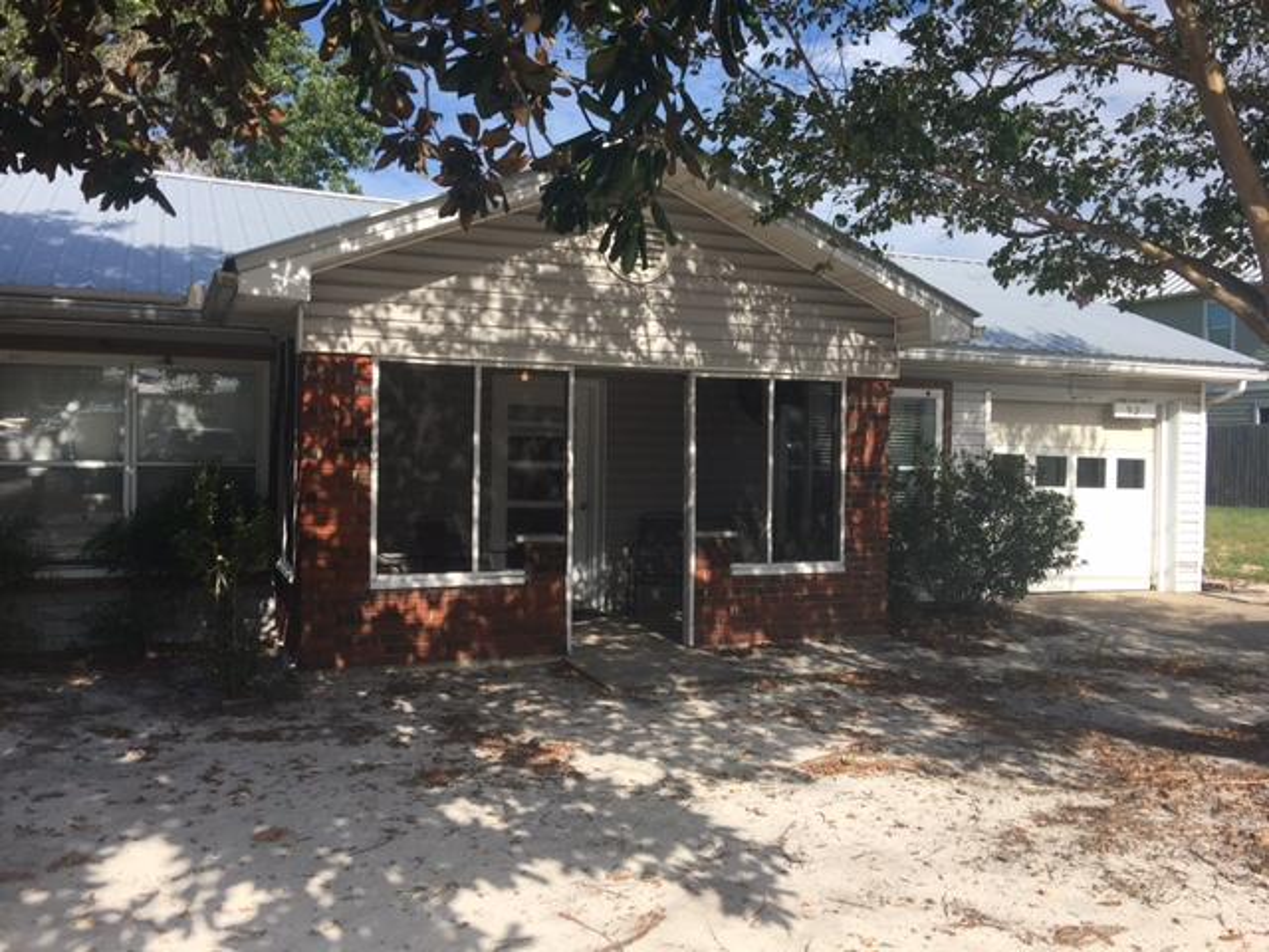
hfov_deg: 61.7
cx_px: 634
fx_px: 1063
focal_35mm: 29
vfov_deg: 48.2
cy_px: 476
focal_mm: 4.15
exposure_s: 1/1131
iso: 25
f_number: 2.2
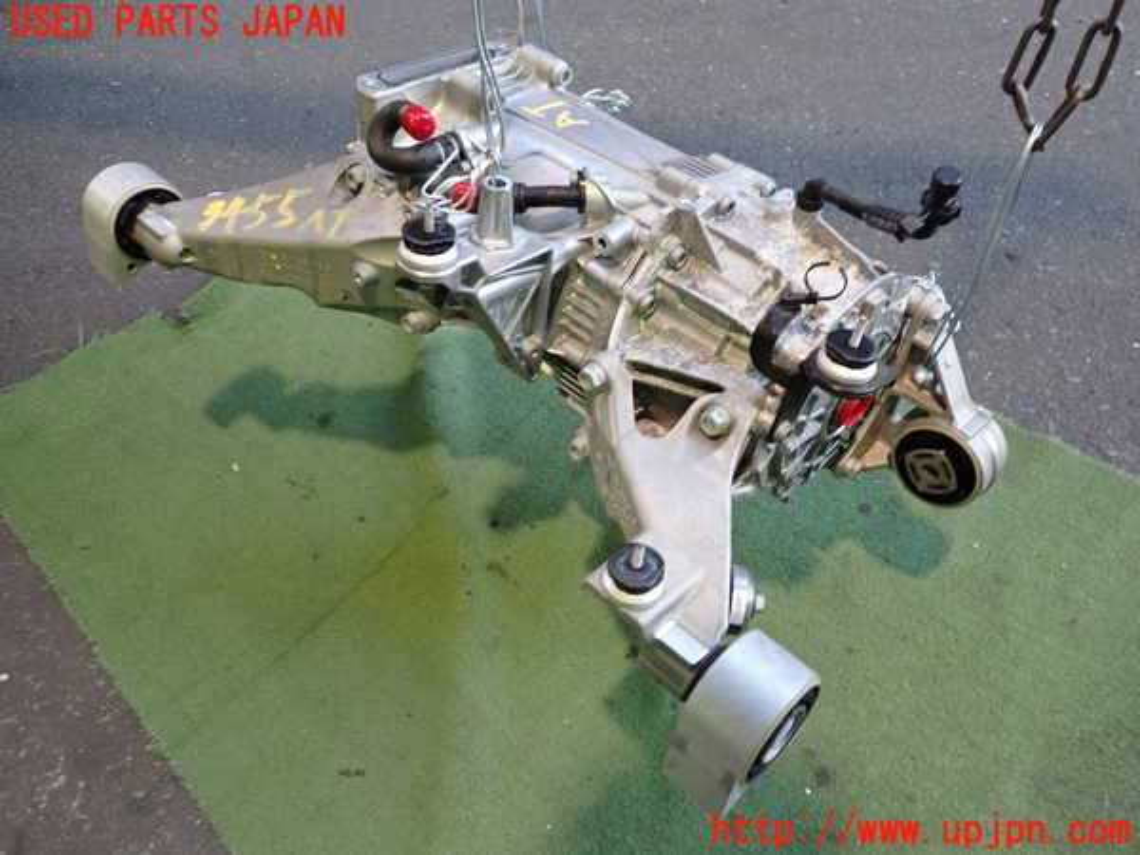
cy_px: 428
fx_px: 988
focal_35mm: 30
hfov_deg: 60.0
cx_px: 570
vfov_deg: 46.8
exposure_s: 1/30
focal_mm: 5.4
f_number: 2.3
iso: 250
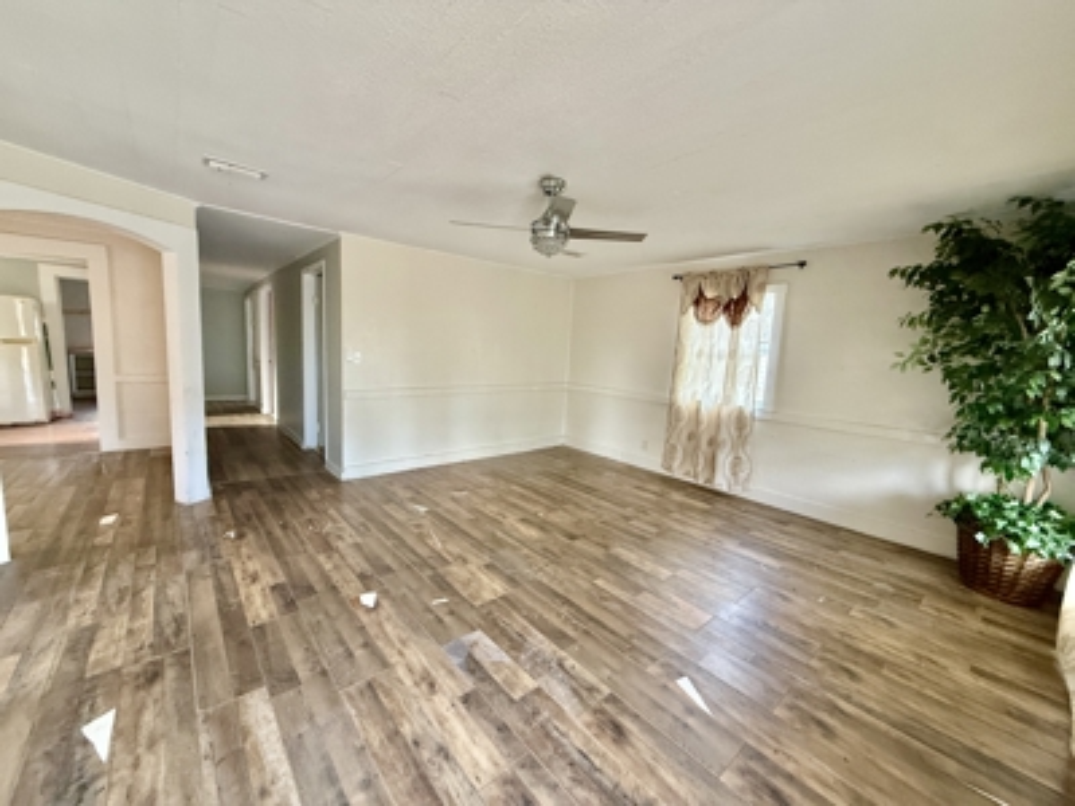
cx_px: 538
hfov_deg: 102.1
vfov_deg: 85.7
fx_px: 435
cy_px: 403
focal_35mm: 14
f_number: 2.2
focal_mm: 2.22
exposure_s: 1/60
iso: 400
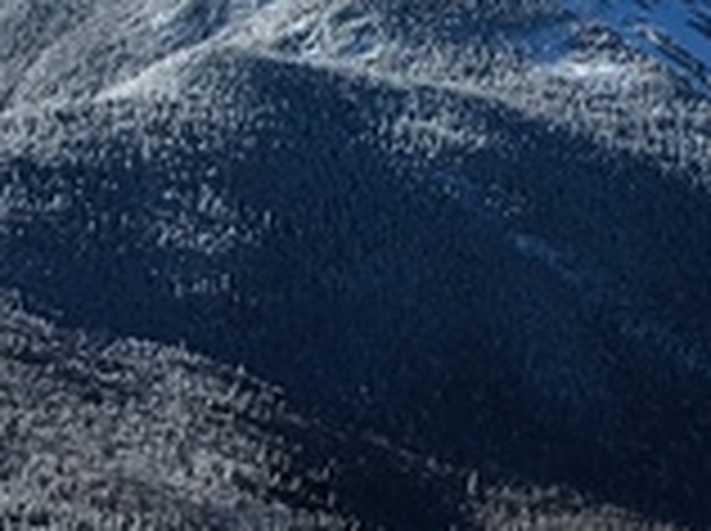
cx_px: 522
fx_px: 1887
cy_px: 61
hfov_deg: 21.2
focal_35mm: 92
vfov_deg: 15.8
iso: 25
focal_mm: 4.15
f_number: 2.2
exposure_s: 1/2481
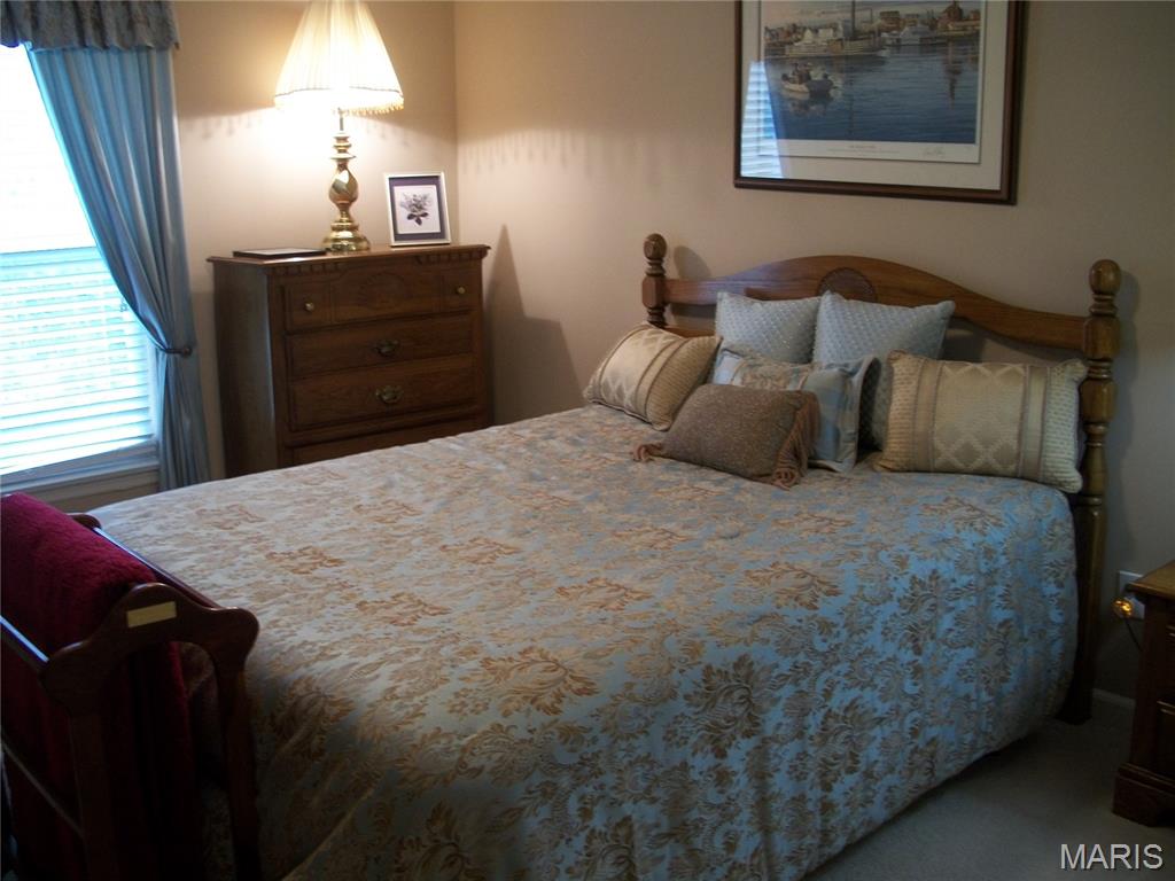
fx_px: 1188
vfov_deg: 40.7
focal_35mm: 35
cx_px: 588
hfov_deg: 52.6
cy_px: 440
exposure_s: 1/13
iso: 160
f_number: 3.1
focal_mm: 6.3
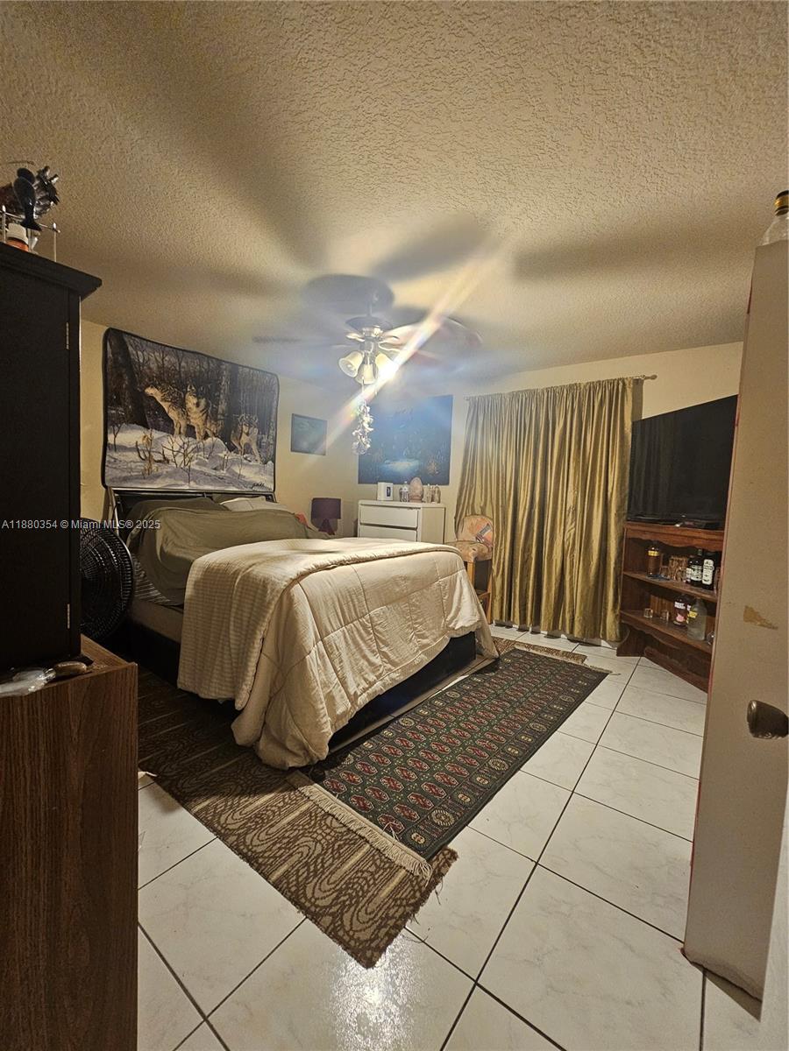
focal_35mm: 13
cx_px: 394
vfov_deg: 106.2
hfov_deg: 89.9
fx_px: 395
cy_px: 526
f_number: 2.2
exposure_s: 1/60
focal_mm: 2.2
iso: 400
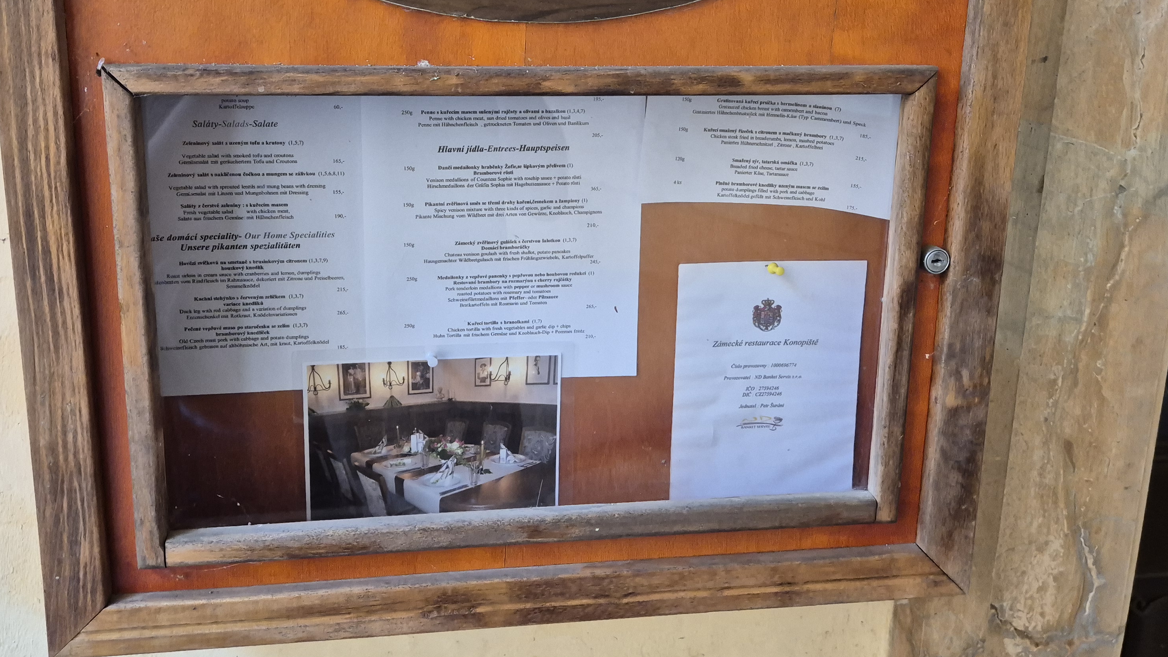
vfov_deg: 34.1
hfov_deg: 58.0
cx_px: 550
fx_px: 1053
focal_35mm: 34
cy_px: 185
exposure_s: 1/180
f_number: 1.8
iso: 200
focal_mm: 5.4
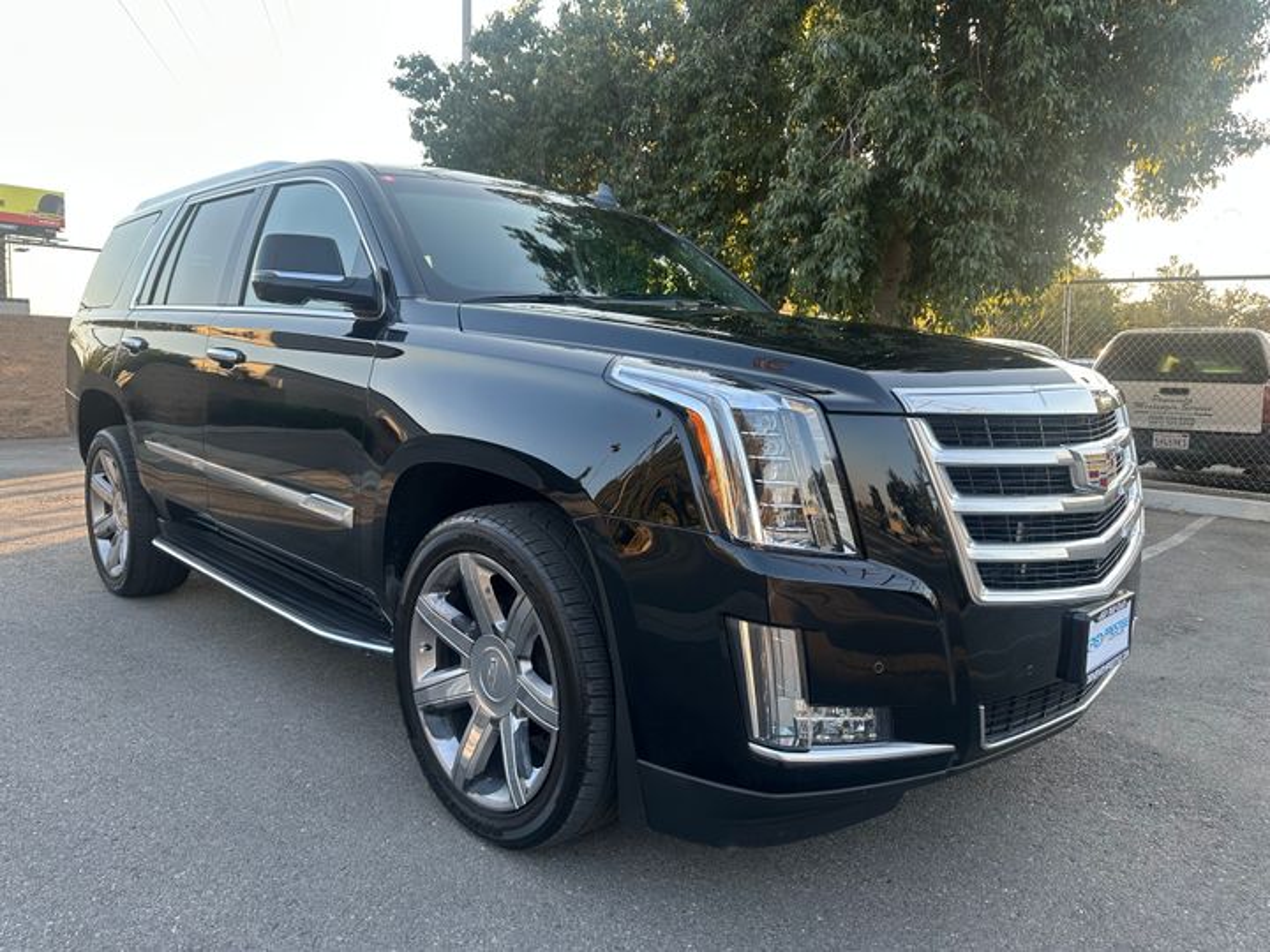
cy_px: 476
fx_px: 881
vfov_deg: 56.8
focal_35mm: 24
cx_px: 635
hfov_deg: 71.6
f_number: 1.78
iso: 80
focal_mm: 6.86
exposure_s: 1/290
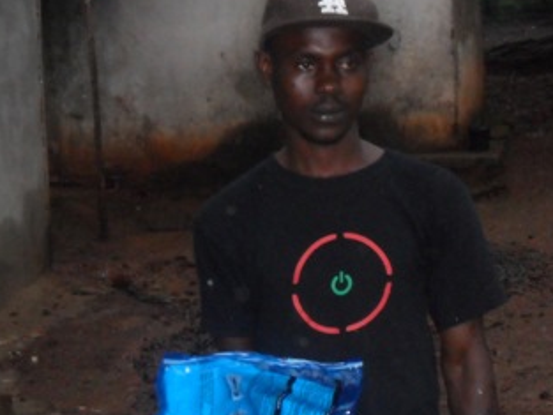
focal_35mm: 83
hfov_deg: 23.5
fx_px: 1326
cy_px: 259
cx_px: 323
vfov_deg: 17.8
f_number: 5
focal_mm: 9.3
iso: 400
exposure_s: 1/60
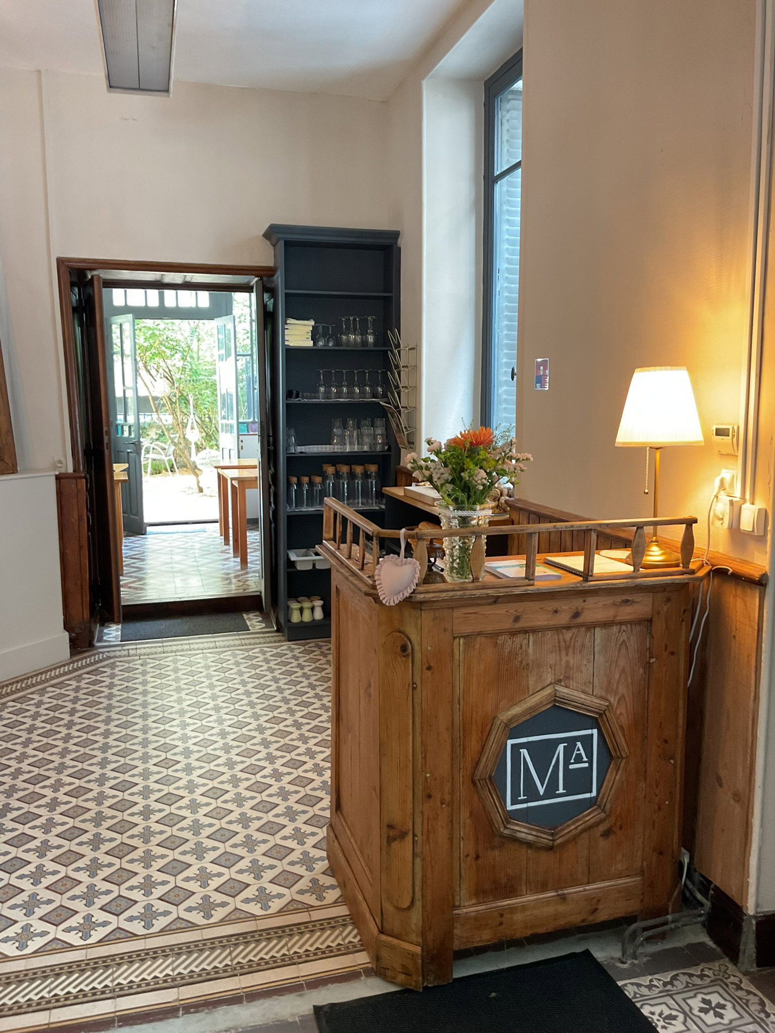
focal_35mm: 29
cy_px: 516
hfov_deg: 48.2
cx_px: 388
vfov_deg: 61.7
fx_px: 866
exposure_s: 1/30
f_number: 1.8
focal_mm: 3
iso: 320
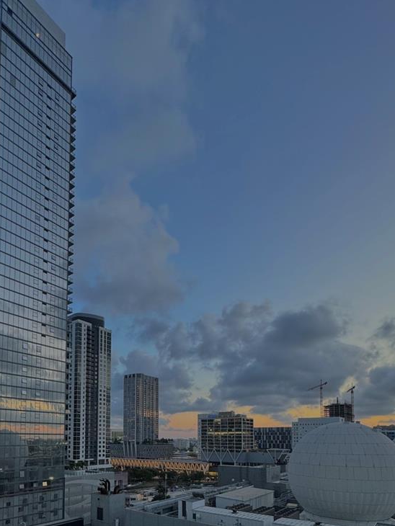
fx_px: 350
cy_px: 419
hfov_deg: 58.2
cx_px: 148
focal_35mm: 23
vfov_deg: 67.1
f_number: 2.2
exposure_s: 1/60
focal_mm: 2.22
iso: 160
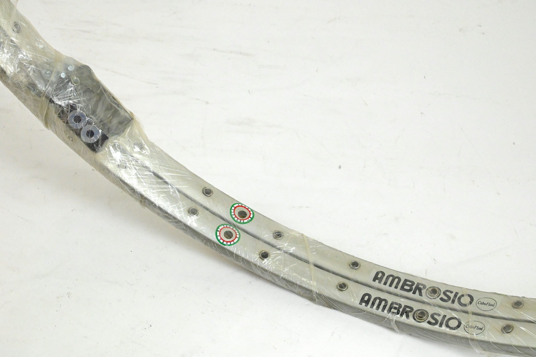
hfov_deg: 28.9
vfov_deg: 19.4
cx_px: 268
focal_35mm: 70
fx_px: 1042
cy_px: 178
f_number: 16
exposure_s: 1/400
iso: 7200
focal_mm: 70
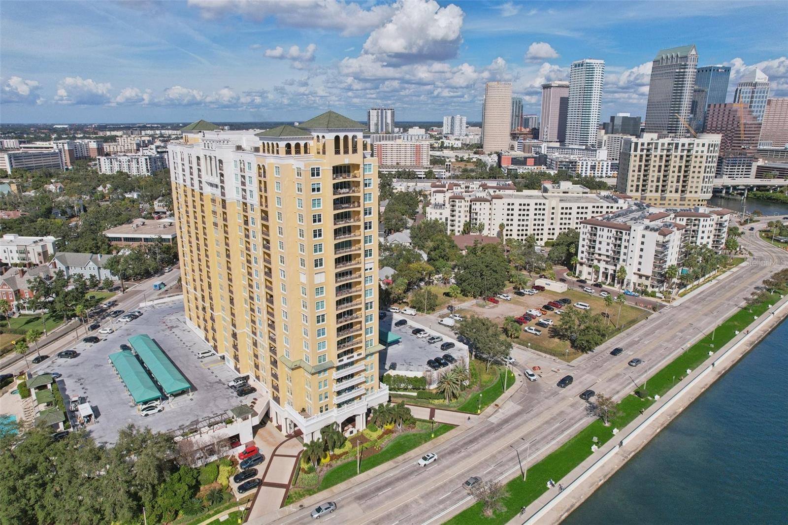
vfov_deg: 57.2
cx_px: 394
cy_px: 262
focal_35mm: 22
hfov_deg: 78.6
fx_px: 481
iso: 140
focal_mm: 8.4
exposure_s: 1/5000
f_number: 2.8
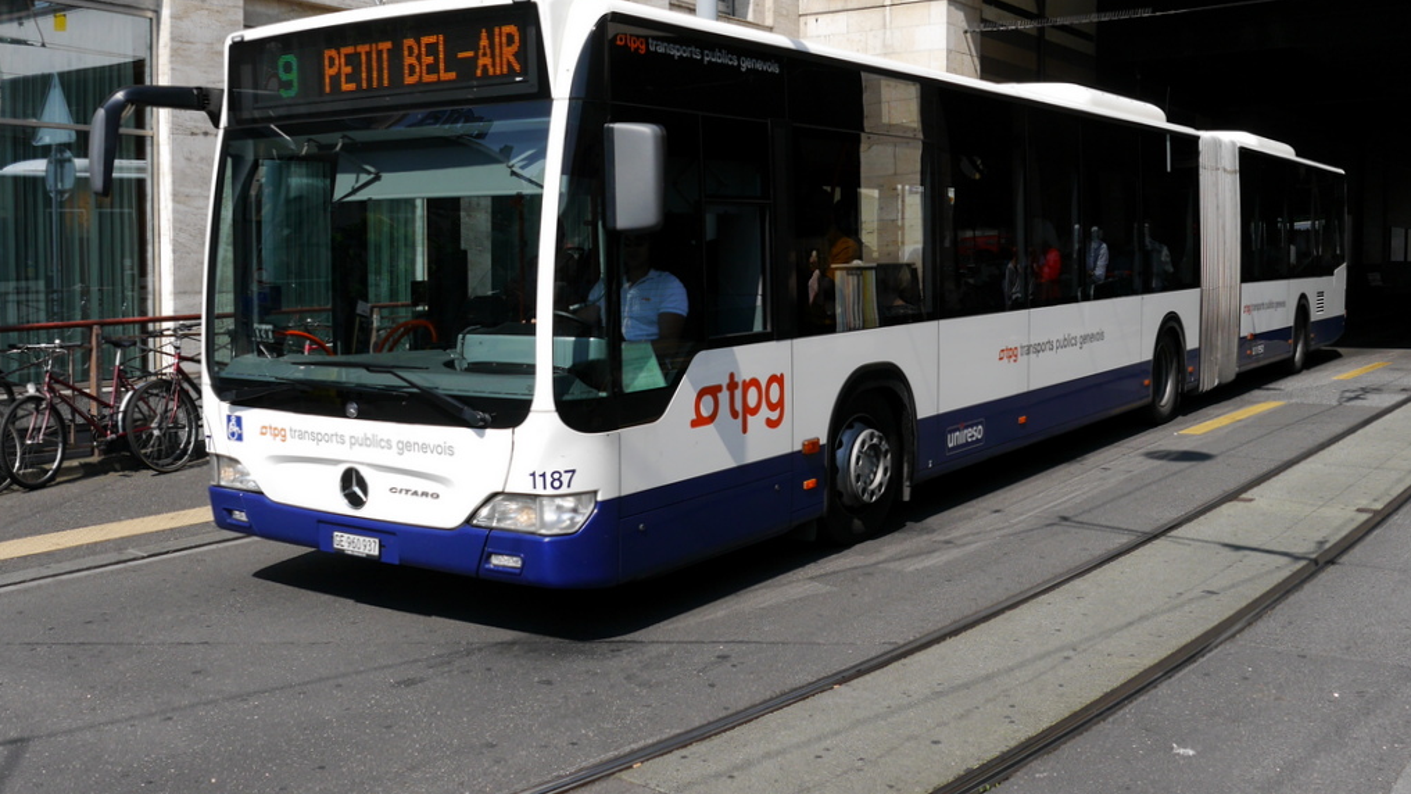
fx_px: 1347
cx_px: 742
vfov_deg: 32.8
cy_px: 329
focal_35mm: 36
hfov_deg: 55.3
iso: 160
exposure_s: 1/500
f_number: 7.1
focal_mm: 14
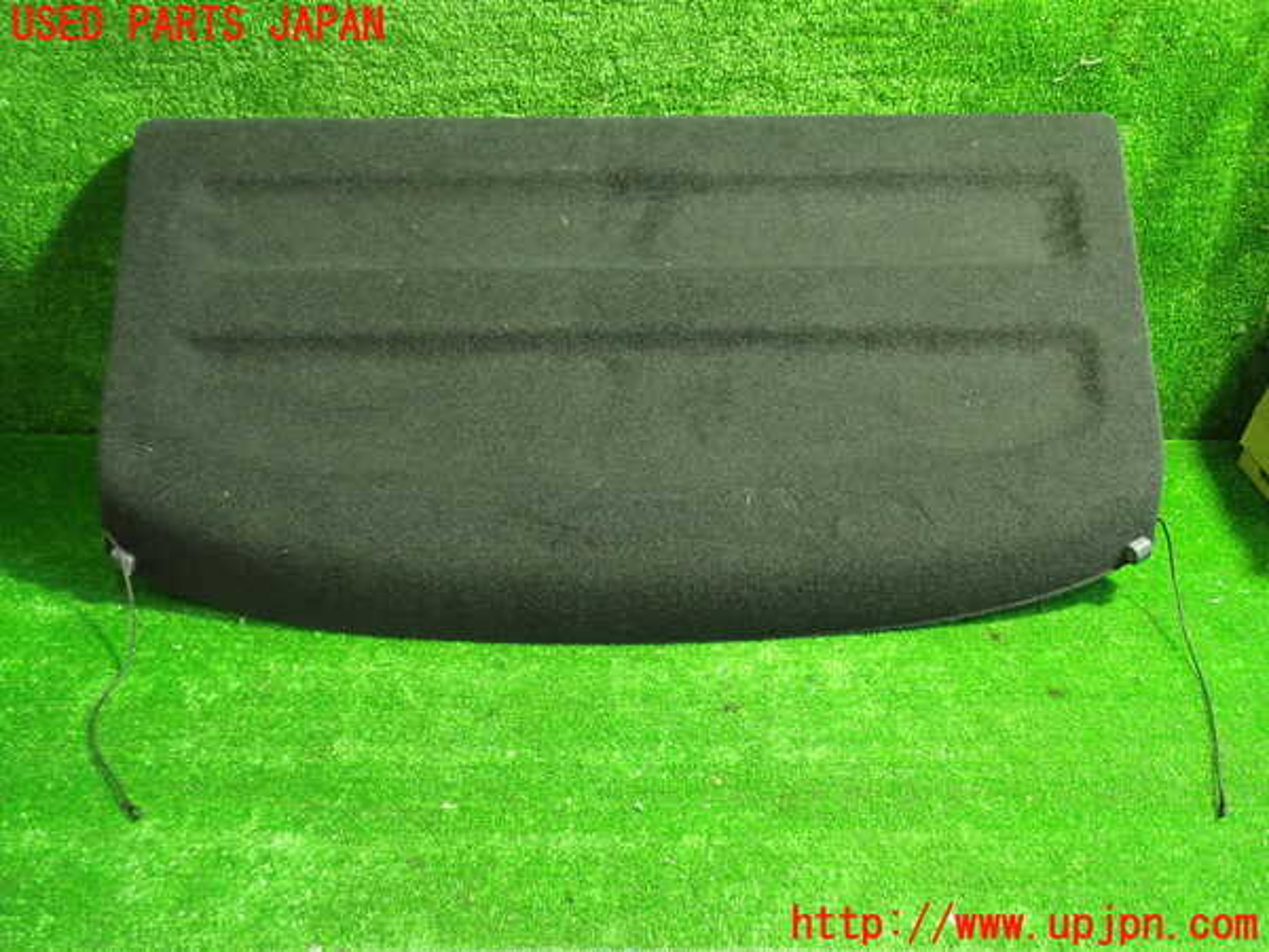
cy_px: 476
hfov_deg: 60.0
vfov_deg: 46.8
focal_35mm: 30
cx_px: 634
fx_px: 1100
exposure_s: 1/30
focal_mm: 5.4
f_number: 2.3
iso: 800
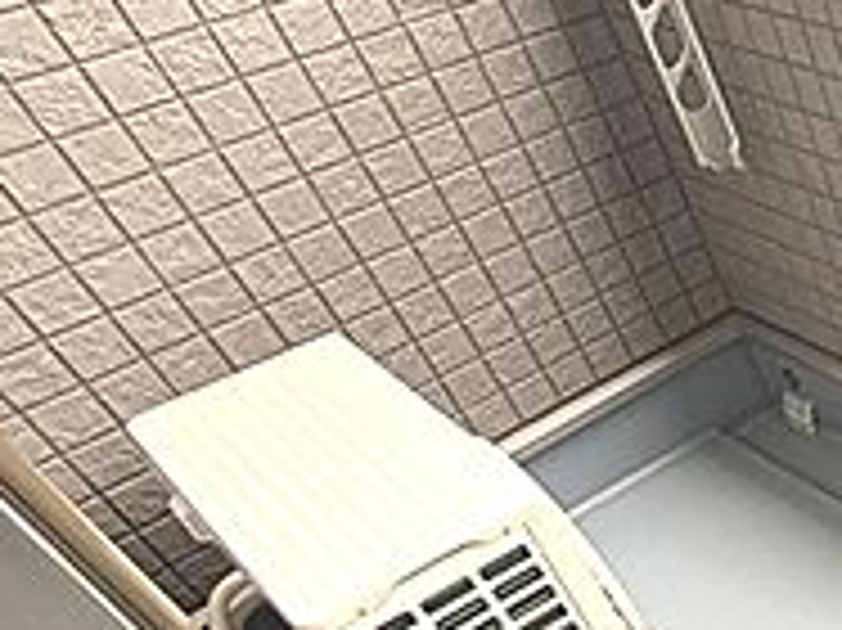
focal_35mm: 48
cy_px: 477
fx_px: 1167
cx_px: 1252
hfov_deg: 27.7
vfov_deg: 29.7
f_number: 2.2
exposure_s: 1/99
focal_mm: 2.22
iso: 160
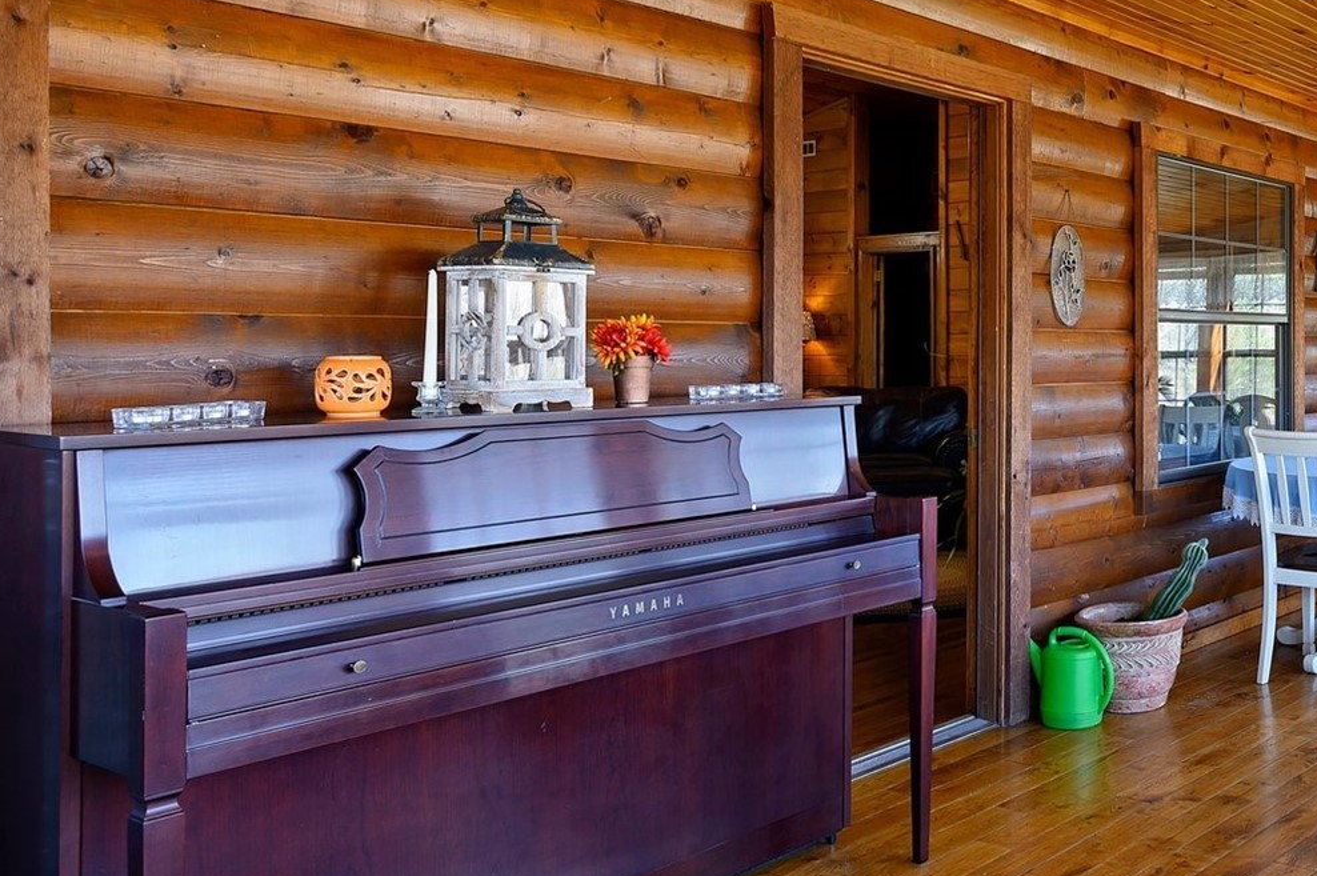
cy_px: 335
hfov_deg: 47.5
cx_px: 1316
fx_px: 1206
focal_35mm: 33
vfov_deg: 39.7
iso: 200
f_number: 7.1
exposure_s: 1/3
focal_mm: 16
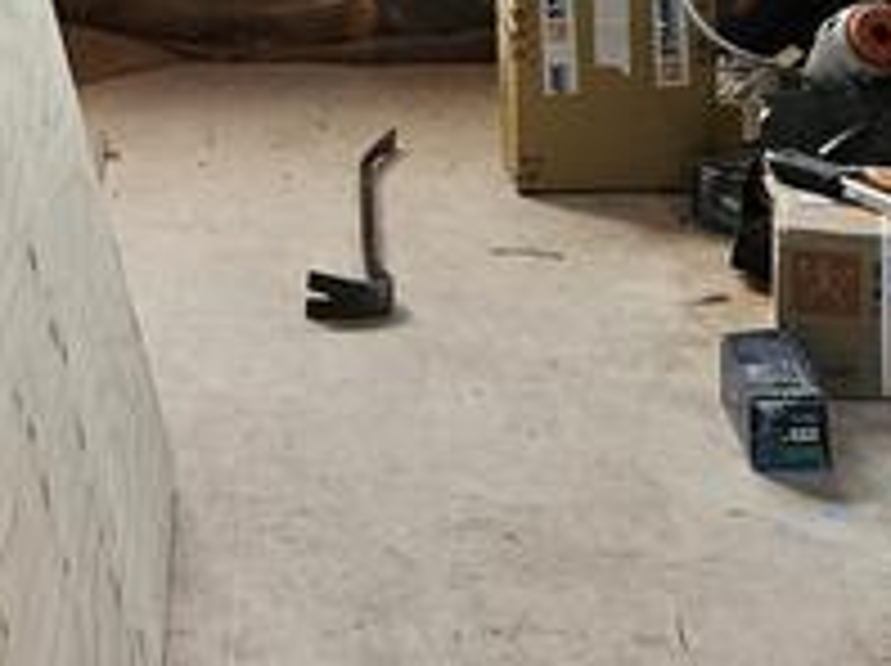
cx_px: 126
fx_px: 3445
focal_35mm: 134
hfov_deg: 14.6
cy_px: -702
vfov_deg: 10.1
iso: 400
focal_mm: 5.4
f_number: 1.8
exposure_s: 1/142
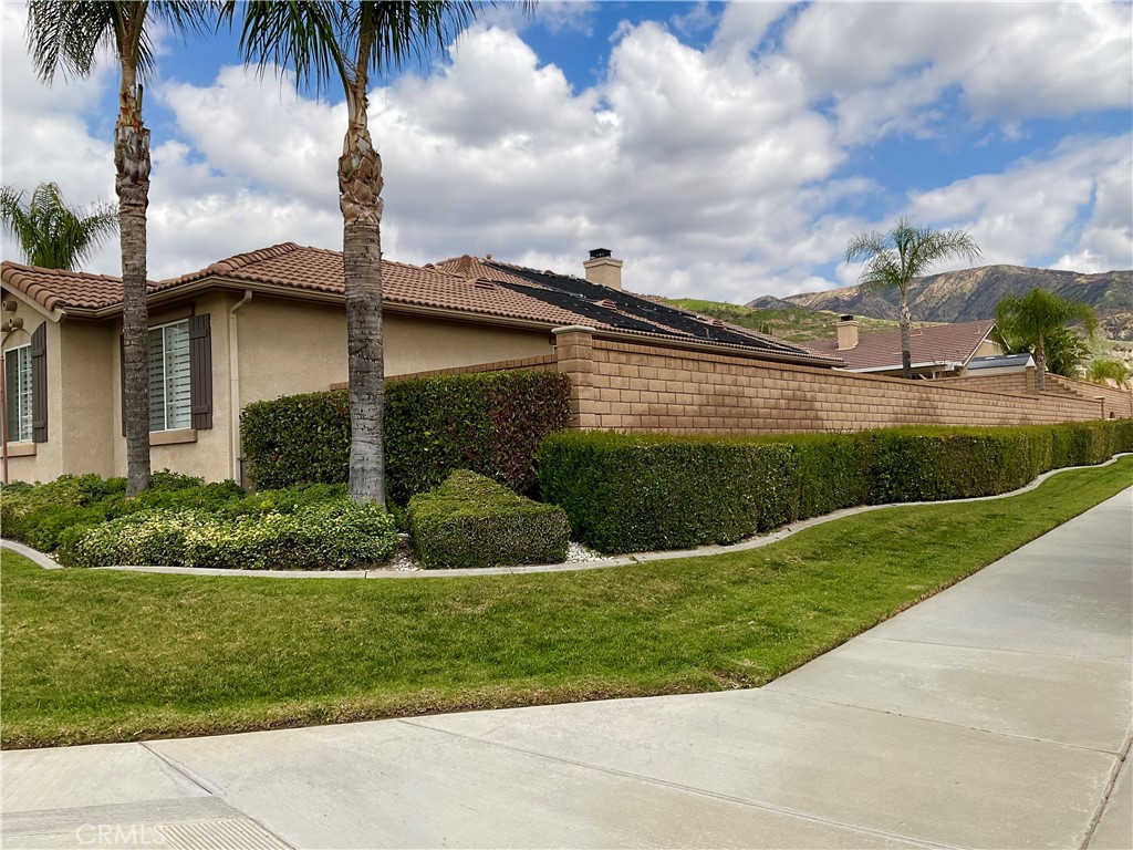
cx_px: 566
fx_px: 949
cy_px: 425
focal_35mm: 29
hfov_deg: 61.7
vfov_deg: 48.2
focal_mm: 3
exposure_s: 1/2320
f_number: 1.8
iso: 16
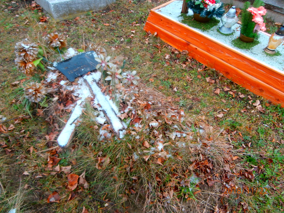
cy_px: 106
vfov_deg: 56.8
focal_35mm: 24
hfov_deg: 71.6
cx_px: 142
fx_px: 197
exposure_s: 1/60
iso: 100
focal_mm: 4.2
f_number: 3
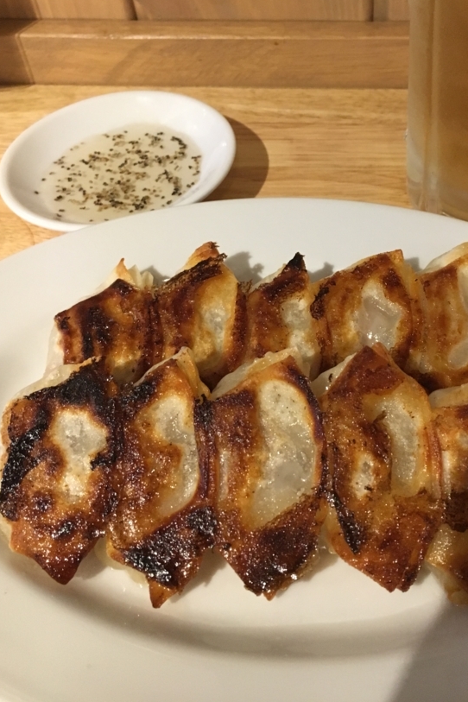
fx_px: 741
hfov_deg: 34.8
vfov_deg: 50.2
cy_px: 262
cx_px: 308
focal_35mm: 38
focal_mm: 4.15
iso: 200
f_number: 2.2
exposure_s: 1/20
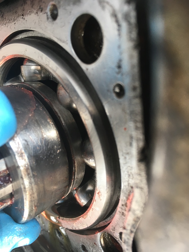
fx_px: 211
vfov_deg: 61.7
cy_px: 126
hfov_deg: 48.2
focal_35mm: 29
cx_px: 94
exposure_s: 1/33
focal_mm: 4.15
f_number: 2.2
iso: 40
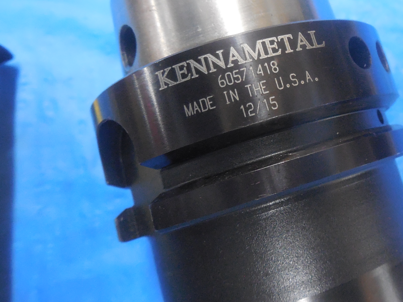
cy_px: 88
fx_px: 442
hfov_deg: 47.1
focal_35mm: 38
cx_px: 303
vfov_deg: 37.1
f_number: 3.3
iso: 800
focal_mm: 4.5
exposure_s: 1/20
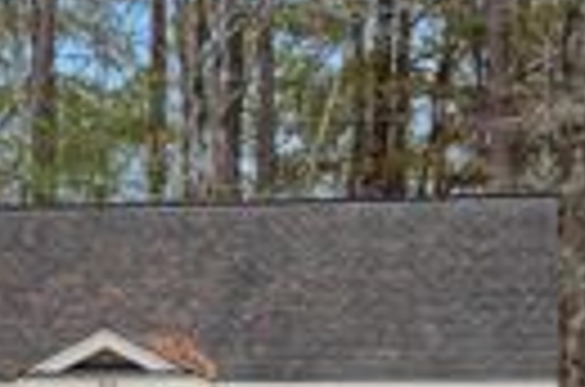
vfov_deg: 10.0
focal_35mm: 135
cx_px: 99
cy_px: 461
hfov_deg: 15.1
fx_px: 2188
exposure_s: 1/60
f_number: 8
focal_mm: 35
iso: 500
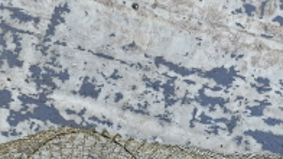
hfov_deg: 25.3
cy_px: 324
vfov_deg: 12.6
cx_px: 75
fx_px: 622
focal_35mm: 83
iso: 25
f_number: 1.8
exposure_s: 1/193
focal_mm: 5.4
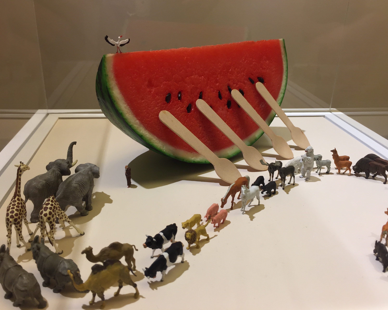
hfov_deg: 57.1
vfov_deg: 47.1
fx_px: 356
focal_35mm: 31
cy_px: 153
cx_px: 204
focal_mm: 4.15
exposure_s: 1/120
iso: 40
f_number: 2.2
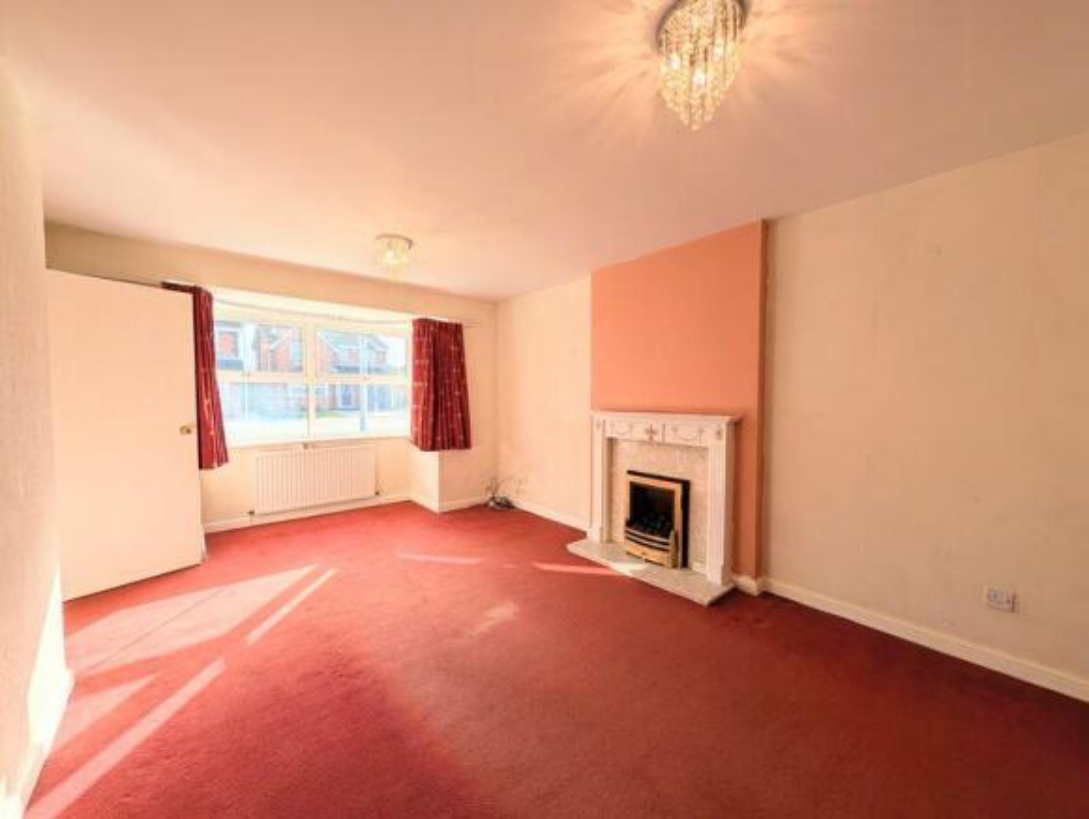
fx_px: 378
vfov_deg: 94.6
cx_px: 544
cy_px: 410
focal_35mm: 12
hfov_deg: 110.5
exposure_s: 1/887
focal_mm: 2.02
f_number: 1.7
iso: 42
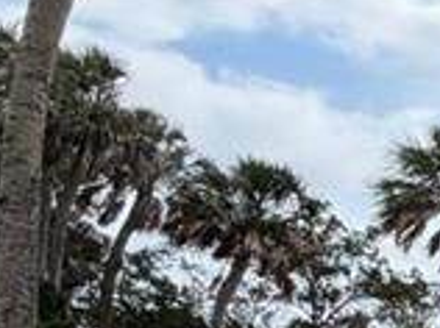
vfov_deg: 14.9
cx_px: 1275
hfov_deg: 12.0
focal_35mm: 91
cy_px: 514
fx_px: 1155
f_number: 2.2
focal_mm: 2.22
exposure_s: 1/770
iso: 40
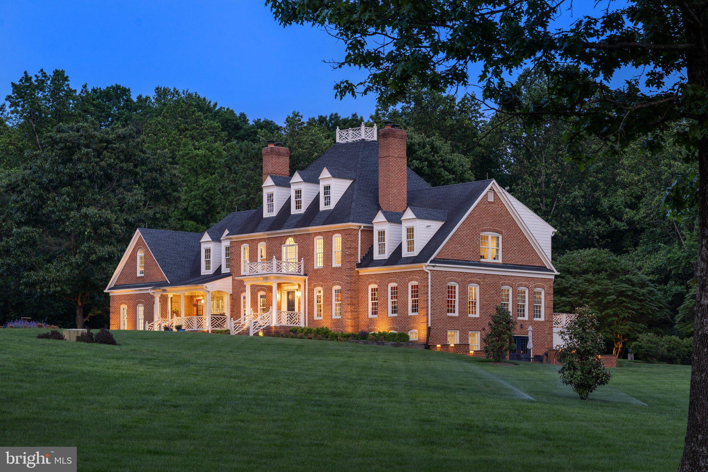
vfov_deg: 13.0
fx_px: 2065
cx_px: 354
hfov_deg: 19.5
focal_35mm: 105
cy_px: 236
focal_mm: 105
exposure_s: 1/1.67
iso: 500
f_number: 8
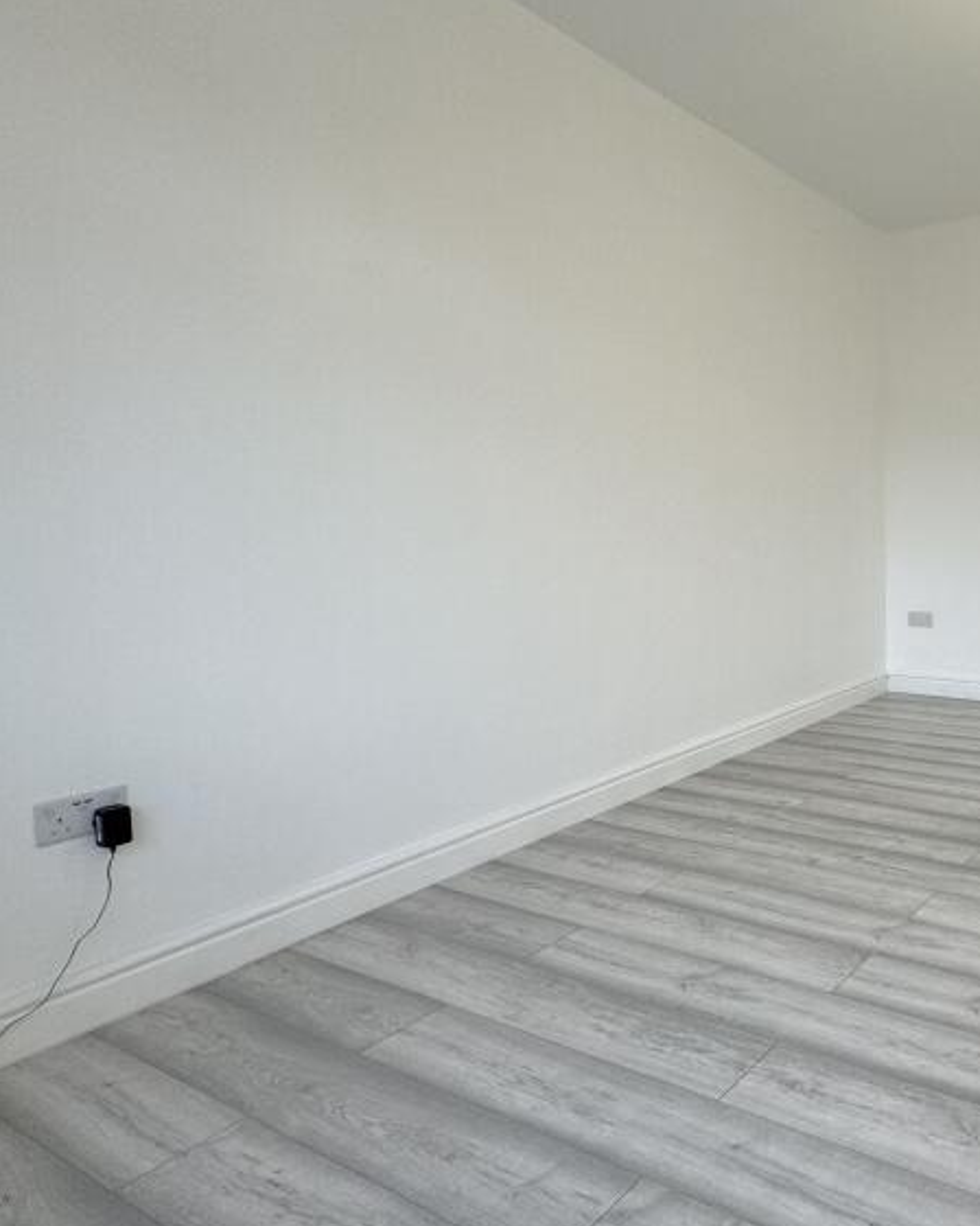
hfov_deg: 50.7
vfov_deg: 68.0
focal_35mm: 25
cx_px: 873
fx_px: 906
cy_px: 576
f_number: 2.2
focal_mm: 2.22
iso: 125
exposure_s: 1/100
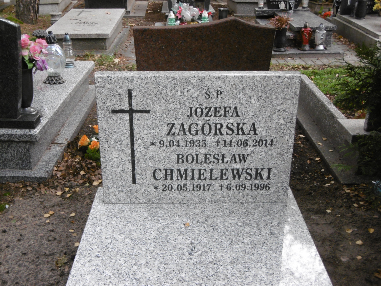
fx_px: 473
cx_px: 190
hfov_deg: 43.9
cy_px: 143
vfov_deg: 33.6
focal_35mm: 43
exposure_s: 1/60
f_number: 3.8
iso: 250
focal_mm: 7.7
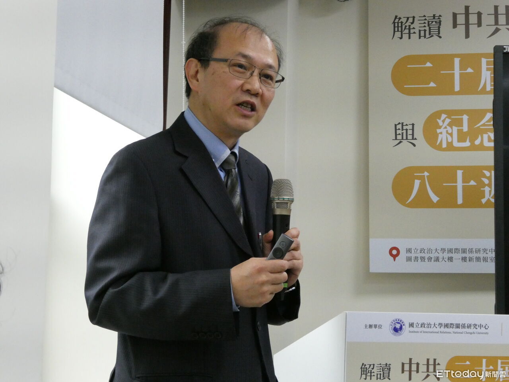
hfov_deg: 26.3
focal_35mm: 74
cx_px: 254
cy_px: 191
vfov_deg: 19.9
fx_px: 1088
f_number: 5
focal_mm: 13.2
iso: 1000
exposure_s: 1/80
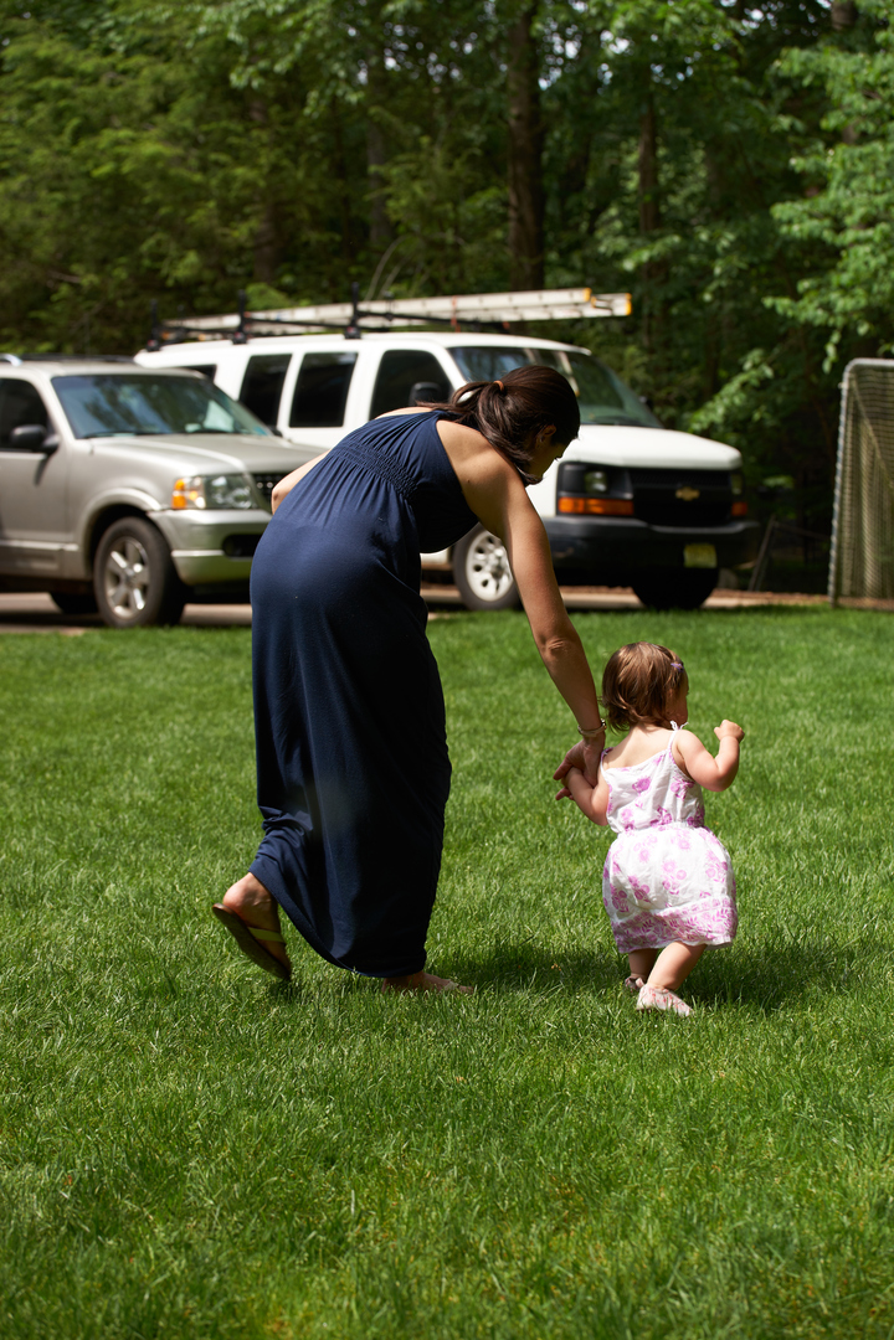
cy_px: 670
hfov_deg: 19.5
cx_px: 447
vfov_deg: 28.8
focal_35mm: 70
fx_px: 2607
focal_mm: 70
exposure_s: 1/250
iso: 100
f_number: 5
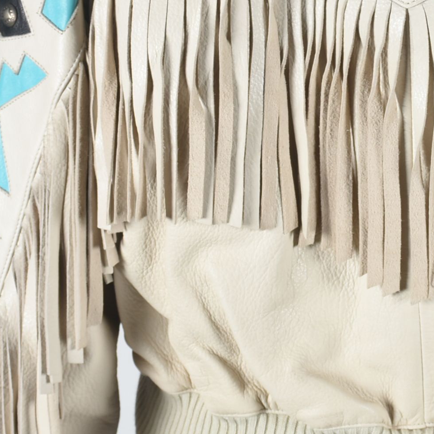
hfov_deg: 8.6
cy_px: 95
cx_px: 428
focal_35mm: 202
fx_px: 2865
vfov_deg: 8.6
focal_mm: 52
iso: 200
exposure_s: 1/125
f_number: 11
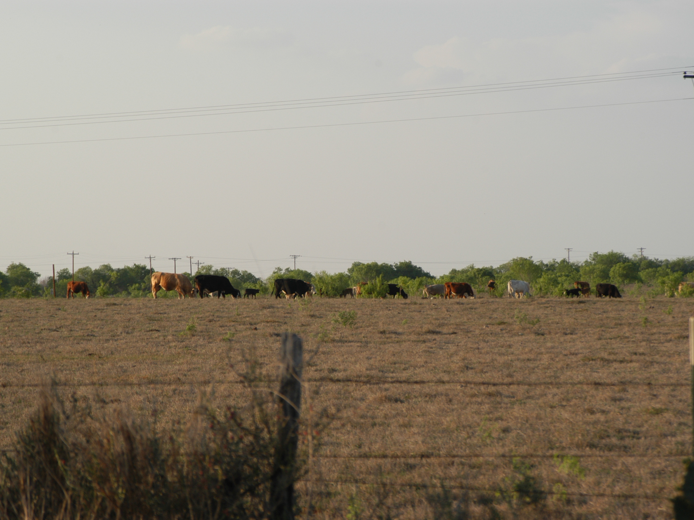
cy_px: 261
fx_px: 3439
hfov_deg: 11.5
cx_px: 314
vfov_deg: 8.7
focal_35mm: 172
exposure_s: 1/500
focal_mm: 105
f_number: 5.6
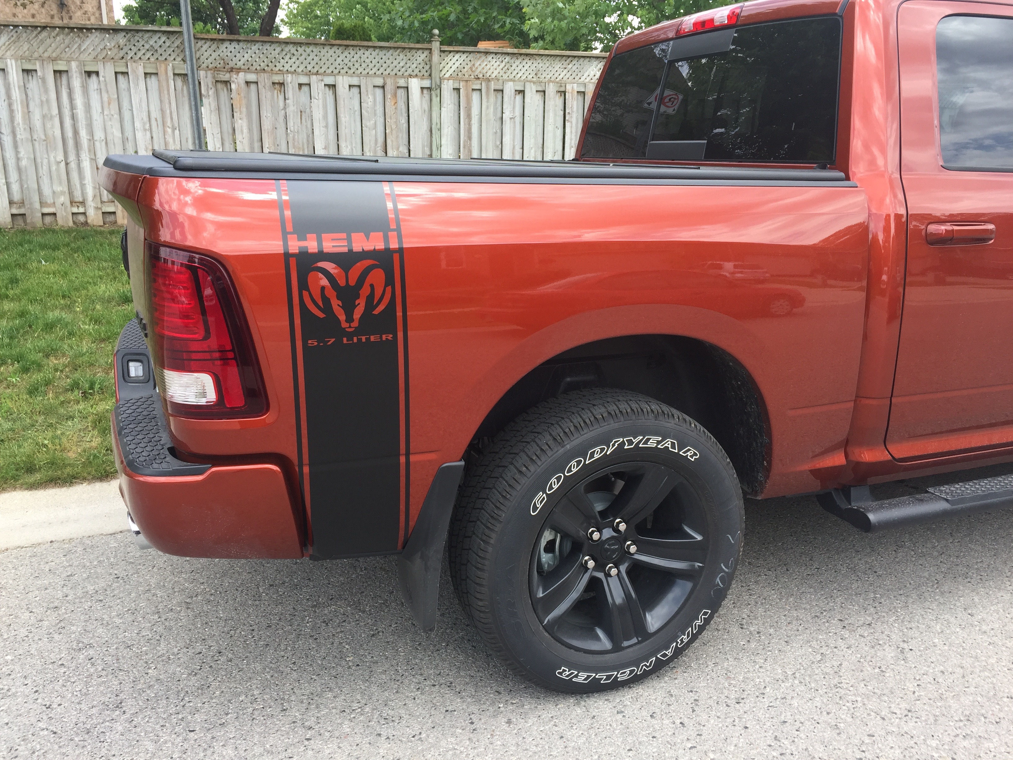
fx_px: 849
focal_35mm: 29
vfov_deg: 48.2
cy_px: 380
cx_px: 506
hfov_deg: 61.7
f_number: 2.2
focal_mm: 4.15
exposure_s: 1/373
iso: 32
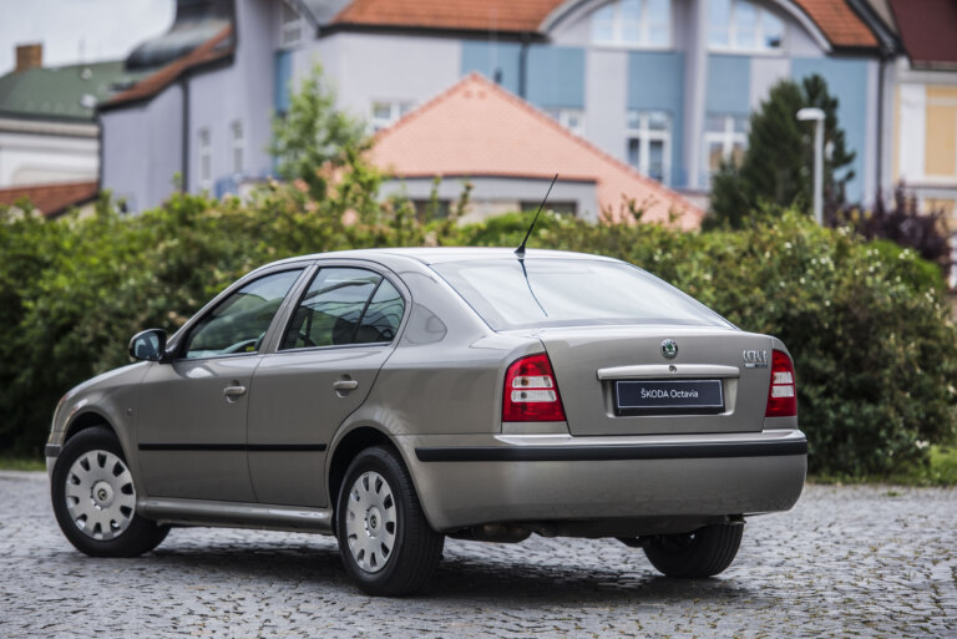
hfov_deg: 12.4
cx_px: 478
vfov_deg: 8.3
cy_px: 320
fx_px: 4389
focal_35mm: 165
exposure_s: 1/320
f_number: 3.5
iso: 200
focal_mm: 165
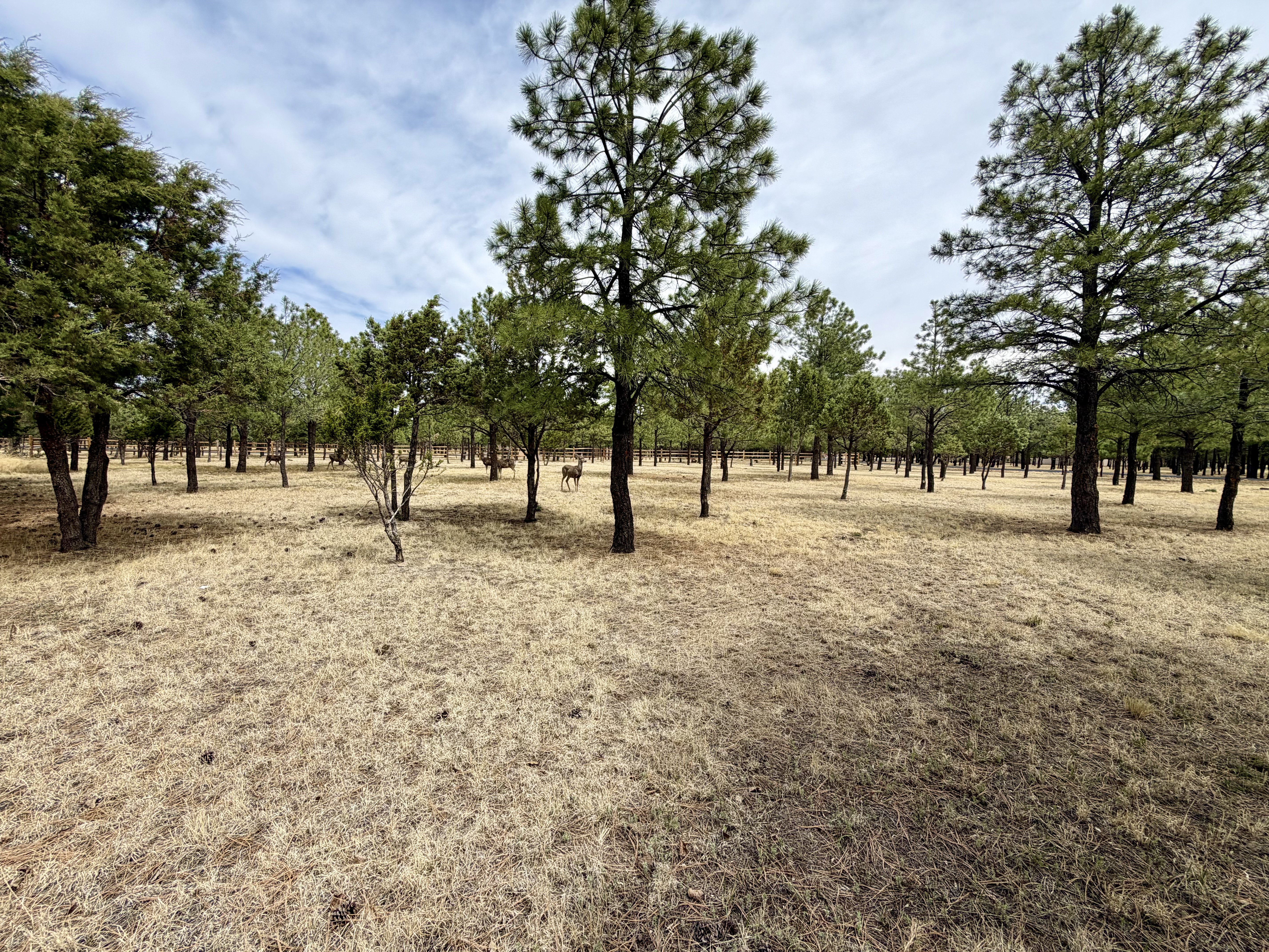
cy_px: 476
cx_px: 634
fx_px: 513
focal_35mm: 14
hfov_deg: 102.1
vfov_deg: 85.7
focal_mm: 2.22
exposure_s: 1/853
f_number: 2.2
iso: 20
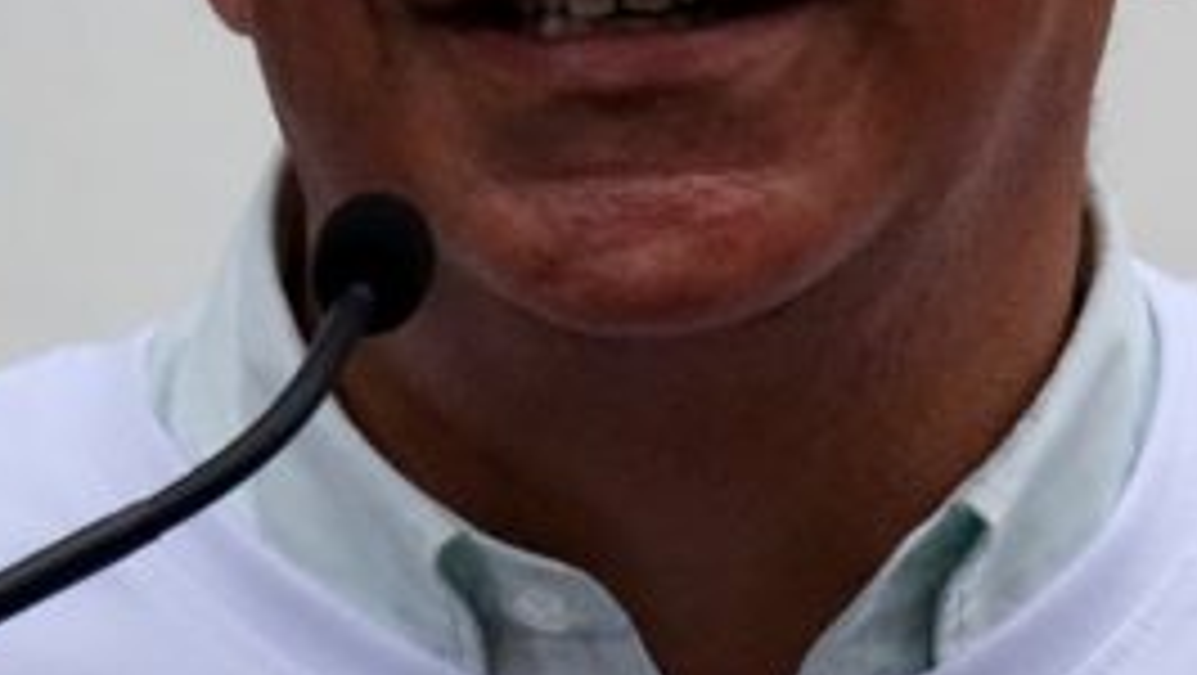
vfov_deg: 2.3
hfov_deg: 4.0
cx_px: 621
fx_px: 16927
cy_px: -94
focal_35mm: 533
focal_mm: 68.83
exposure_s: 1/320
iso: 2000
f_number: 5.6
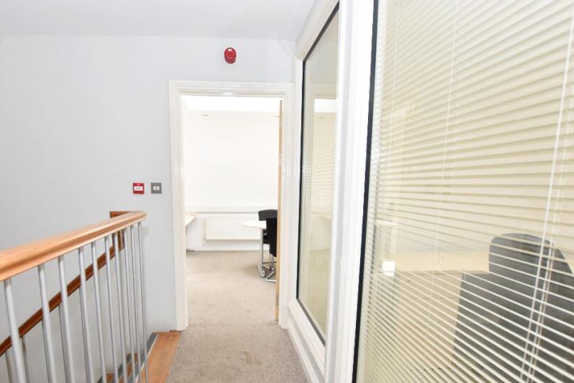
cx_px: 244
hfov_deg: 86.3
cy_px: 238
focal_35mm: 19
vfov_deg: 63.7
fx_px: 303
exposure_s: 1/200
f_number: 5
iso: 800
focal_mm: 10
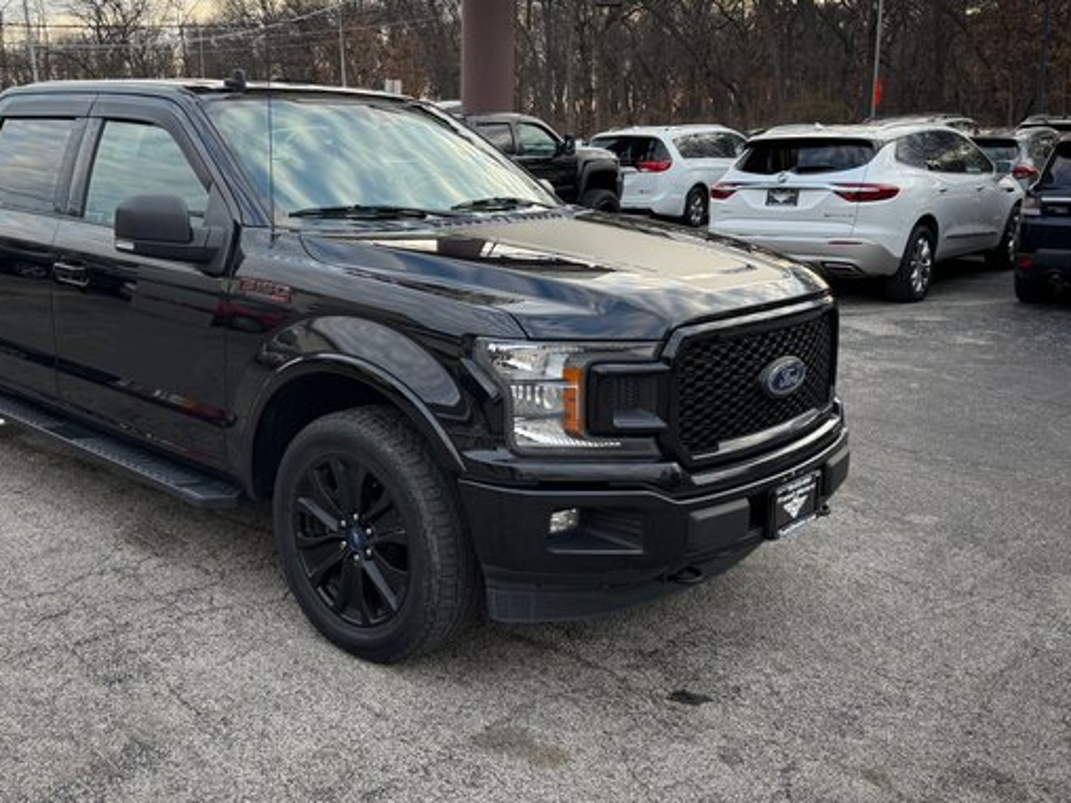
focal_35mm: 34
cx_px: 356
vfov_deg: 41.6
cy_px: 331
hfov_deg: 52.9
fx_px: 1052
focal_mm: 6.76
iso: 100
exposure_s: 1/377
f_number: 1.78
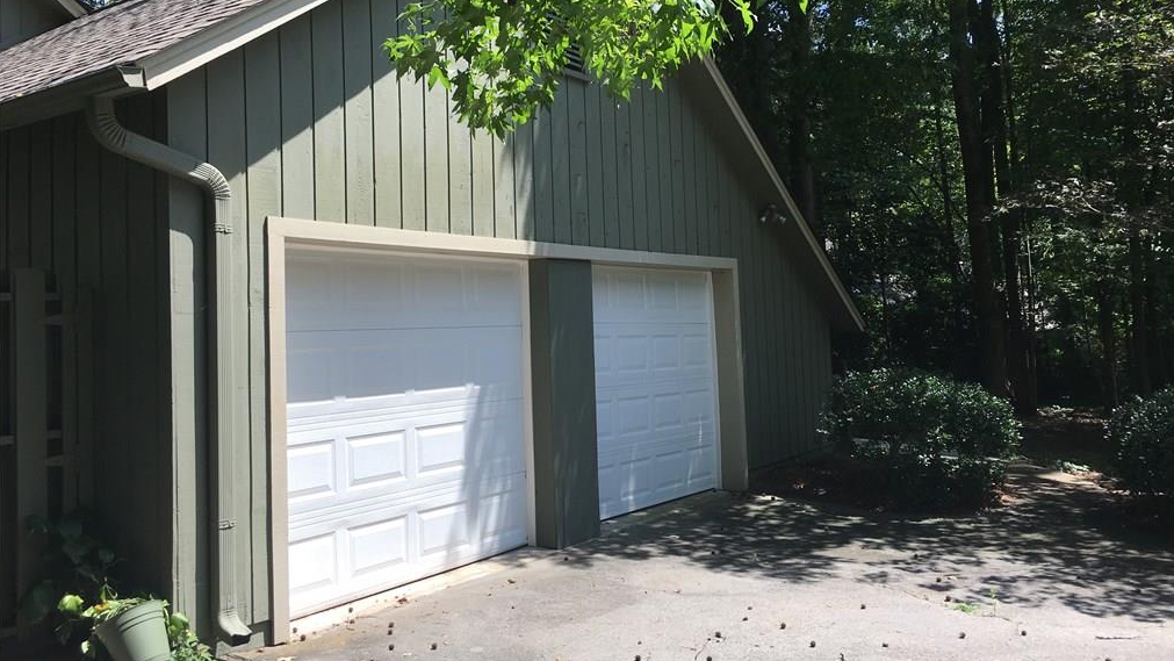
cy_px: 283
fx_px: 996
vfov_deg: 36.6
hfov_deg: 61.0
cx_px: 591
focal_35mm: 32
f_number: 2.2
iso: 25
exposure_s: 1/674
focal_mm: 4.15
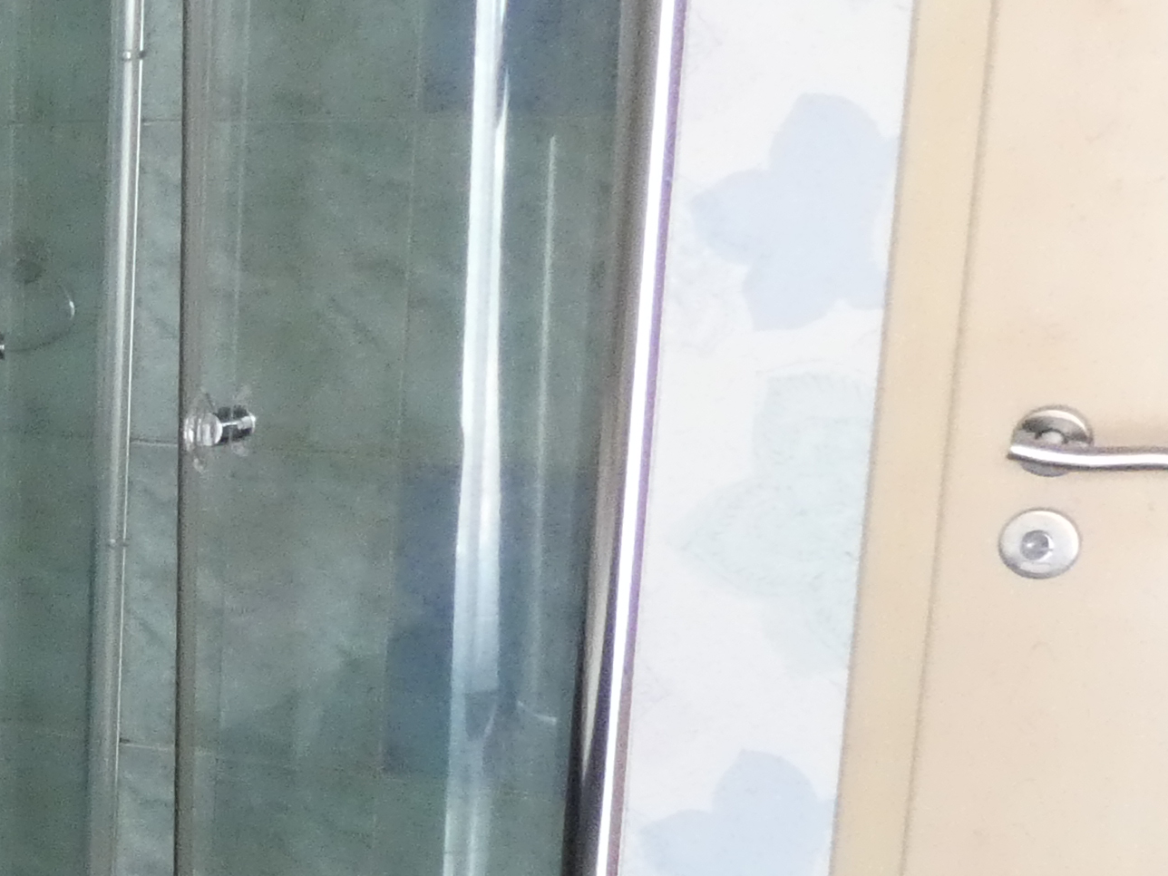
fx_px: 2564
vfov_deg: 19.1
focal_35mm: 76
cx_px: -647
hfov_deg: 21.1
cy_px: 738
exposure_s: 1/60
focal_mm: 3.6
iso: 640
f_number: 2.8
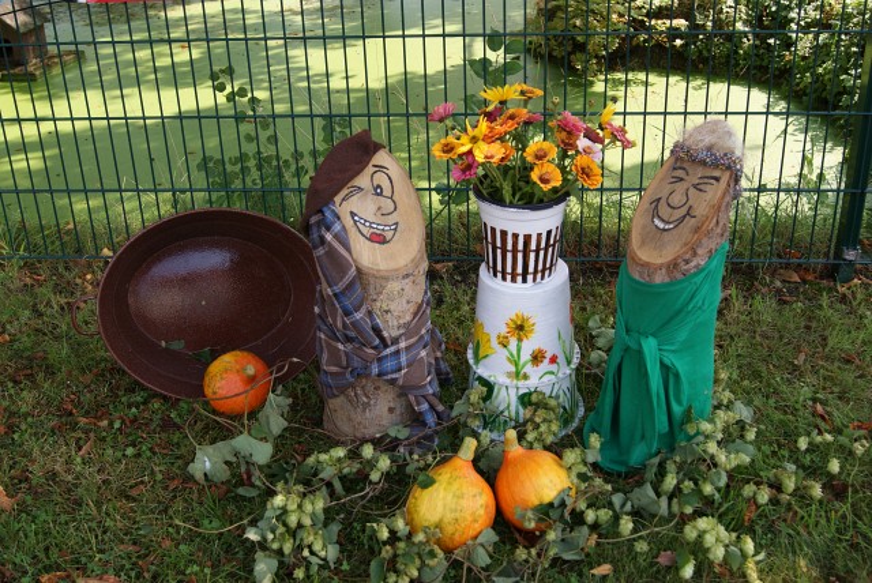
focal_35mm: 39
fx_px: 946
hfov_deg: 49.5
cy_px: 292
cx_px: 436
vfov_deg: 34.3
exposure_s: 1/60
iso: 100
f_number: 5.6
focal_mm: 26
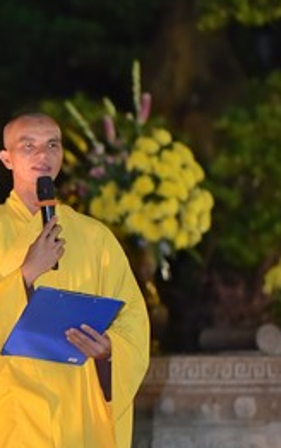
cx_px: -69
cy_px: 149
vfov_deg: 6.6
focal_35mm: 316
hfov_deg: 4.1
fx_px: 3868
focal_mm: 125
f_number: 2.8
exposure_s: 1/200
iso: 1600
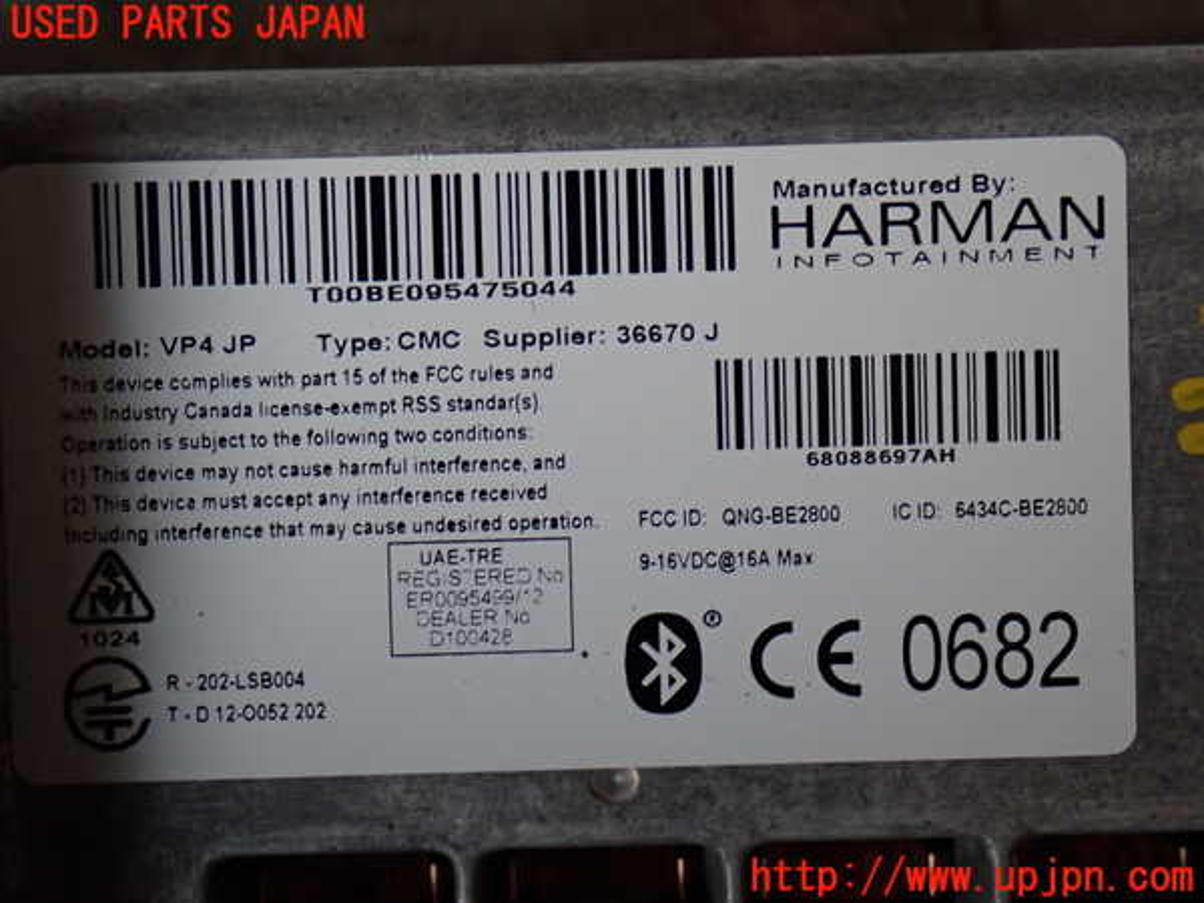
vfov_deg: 19.1
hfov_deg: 25.3
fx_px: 2678
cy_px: 452
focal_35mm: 77
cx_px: 602
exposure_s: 1/80
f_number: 4.1
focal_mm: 13.65
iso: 400
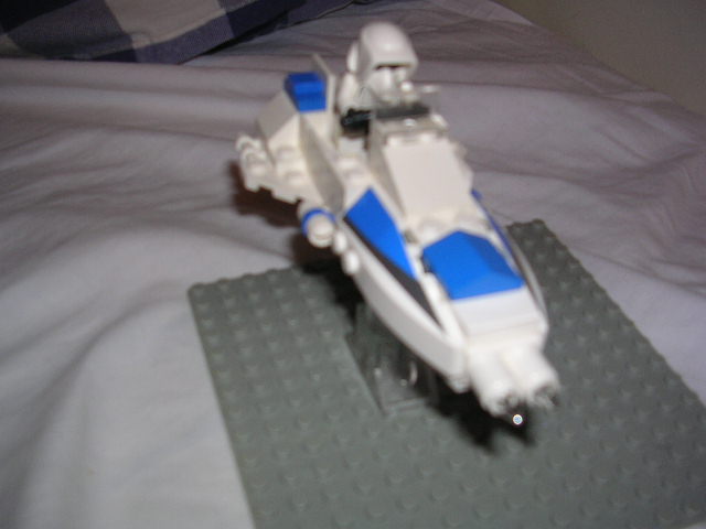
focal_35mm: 38
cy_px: 264
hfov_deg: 49.0
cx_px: 353
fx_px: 775
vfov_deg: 37.7
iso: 50
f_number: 2.8
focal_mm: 5.8
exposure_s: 1/60.1
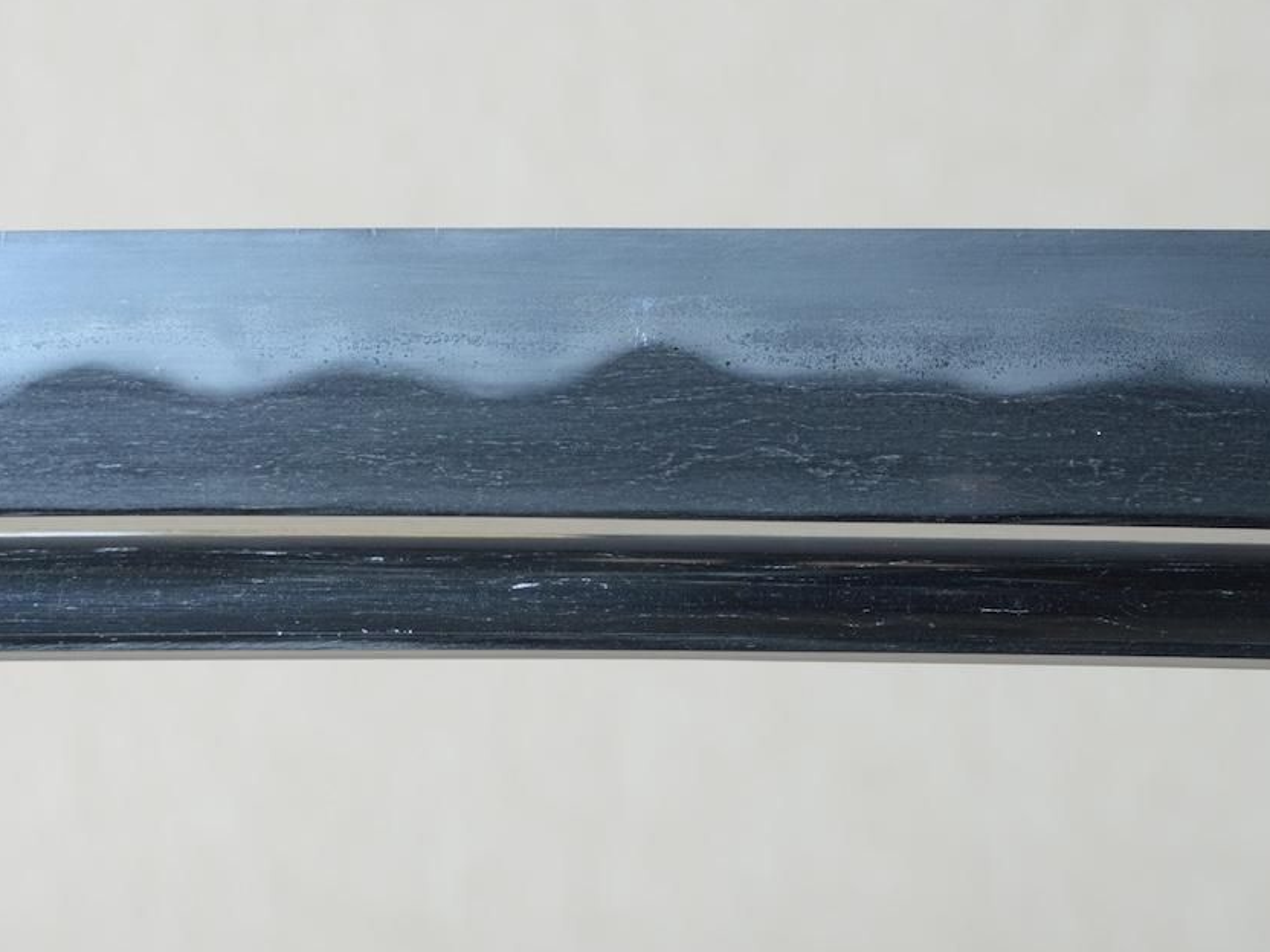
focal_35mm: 182
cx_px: 649
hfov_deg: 10.9
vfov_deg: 8.2
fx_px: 6670
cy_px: 286
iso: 400
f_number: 11
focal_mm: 75
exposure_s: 1/2
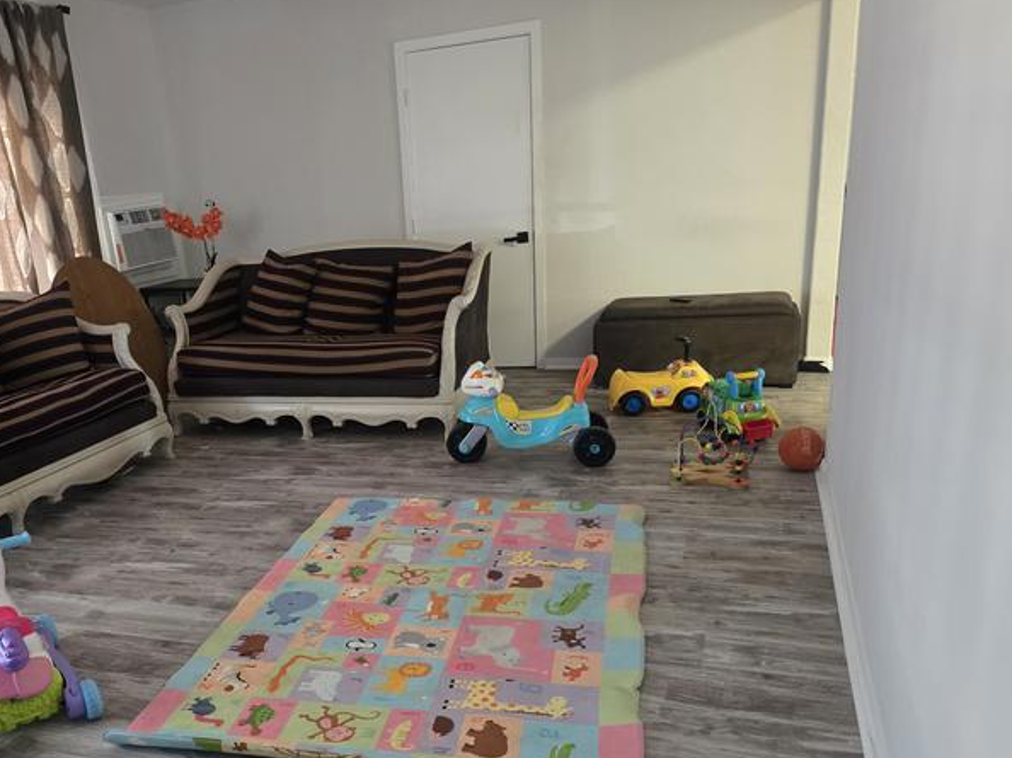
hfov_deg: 57.4
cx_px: 356
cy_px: 485
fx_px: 906
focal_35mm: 31
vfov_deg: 44.9
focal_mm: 6.3
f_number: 1.7
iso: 640
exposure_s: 1/60
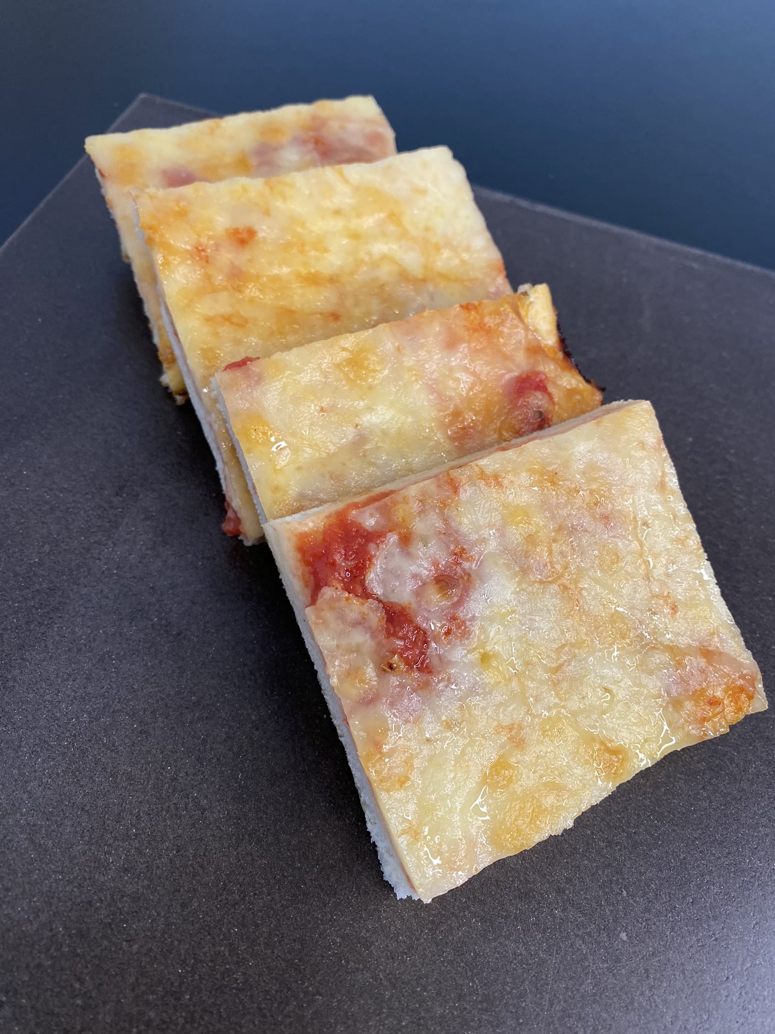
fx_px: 776
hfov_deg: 53.1
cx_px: 388
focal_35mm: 26
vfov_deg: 67.3
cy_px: 517
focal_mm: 4.25
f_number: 1.8
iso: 80
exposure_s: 1/100
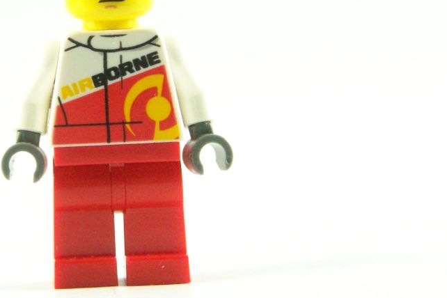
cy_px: 108
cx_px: 122
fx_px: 2409
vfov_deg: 7.1
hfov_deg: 10.6
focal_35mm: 194
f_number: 3.6
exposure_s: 1/60
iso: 400
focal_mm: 19.4
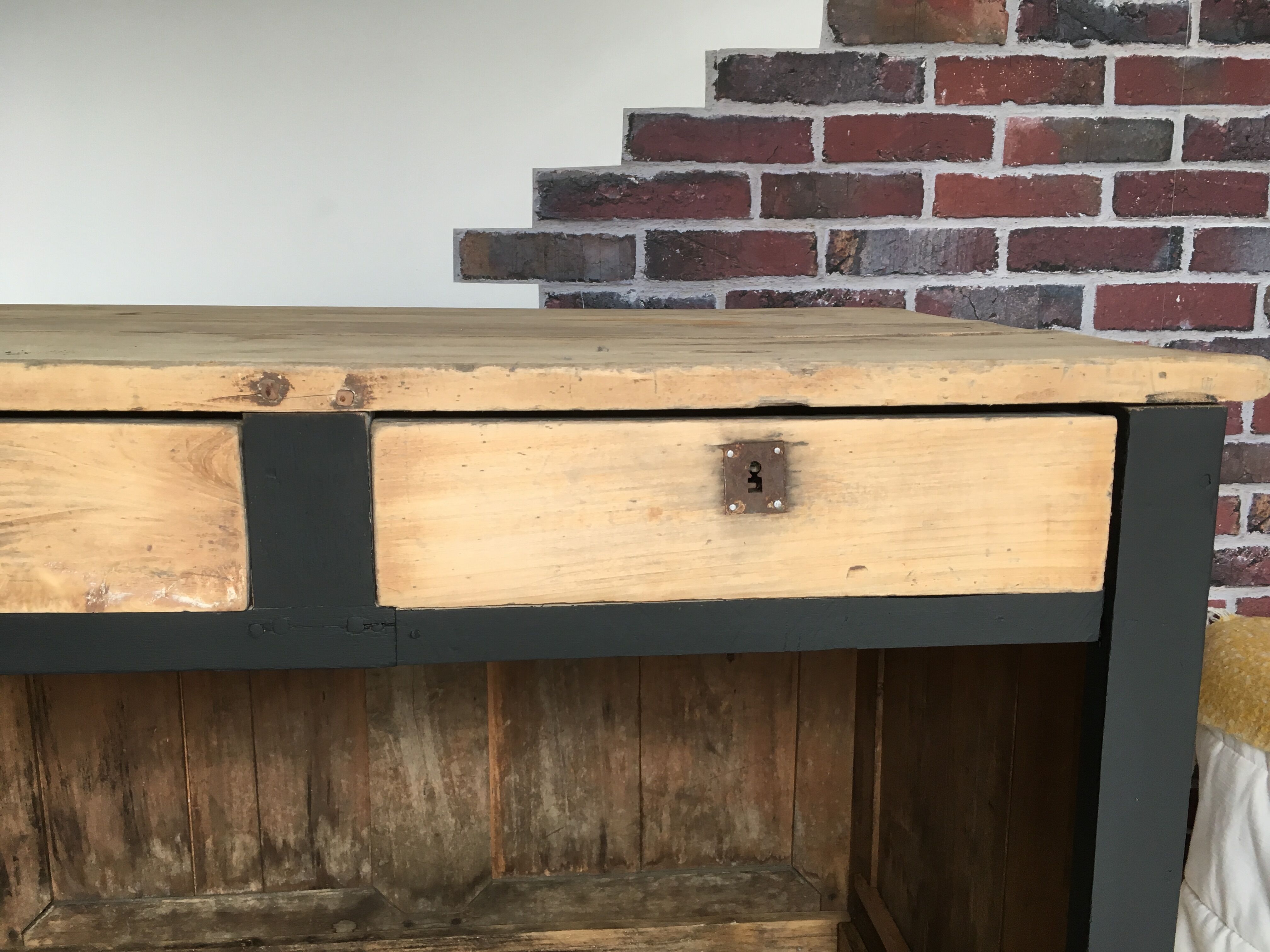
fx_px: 1064
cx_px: 635
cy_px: 476
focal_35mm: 29
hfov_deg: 61.7
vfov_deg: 48.2
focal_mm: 4.15
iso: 32
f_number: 2.2
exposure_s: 1/33
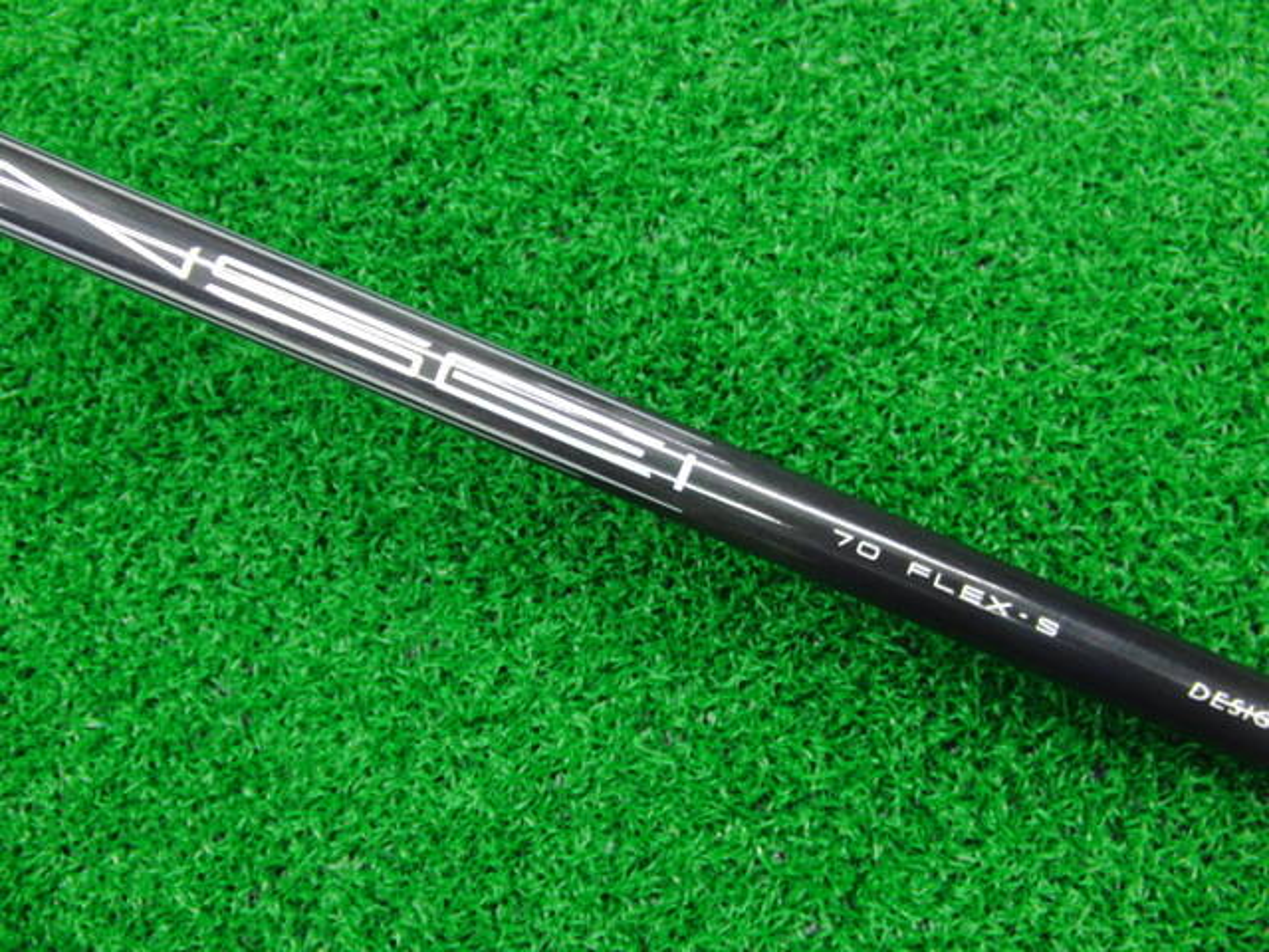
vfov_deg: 38.7
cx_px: 634
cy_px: 476
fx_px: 1356
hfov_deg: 50.1
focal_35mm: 37
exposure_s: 1/25
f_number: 3.6
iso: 400
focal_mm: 6.42
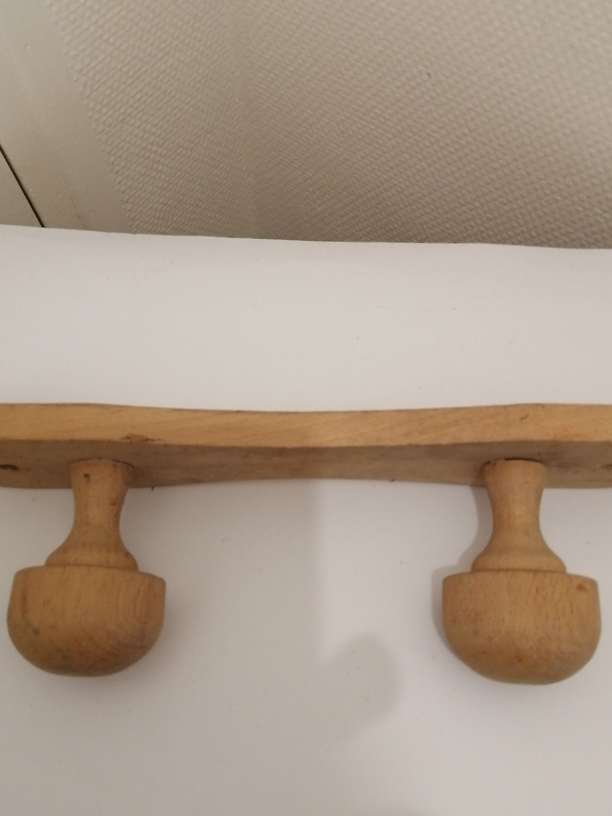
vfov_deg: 52.4
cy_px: 347
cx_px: 301
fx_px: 825
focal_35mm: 35
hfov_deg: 40.7
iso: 250
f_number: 1.8
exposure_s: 1/33.3
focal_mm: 3.96
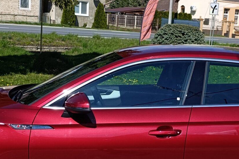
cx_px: 162
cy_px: 125
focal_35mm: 75
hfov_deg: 26.8
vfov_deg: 18.0
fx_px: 498
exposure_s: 1/965
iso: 50
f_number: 1.6
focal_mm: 6.14
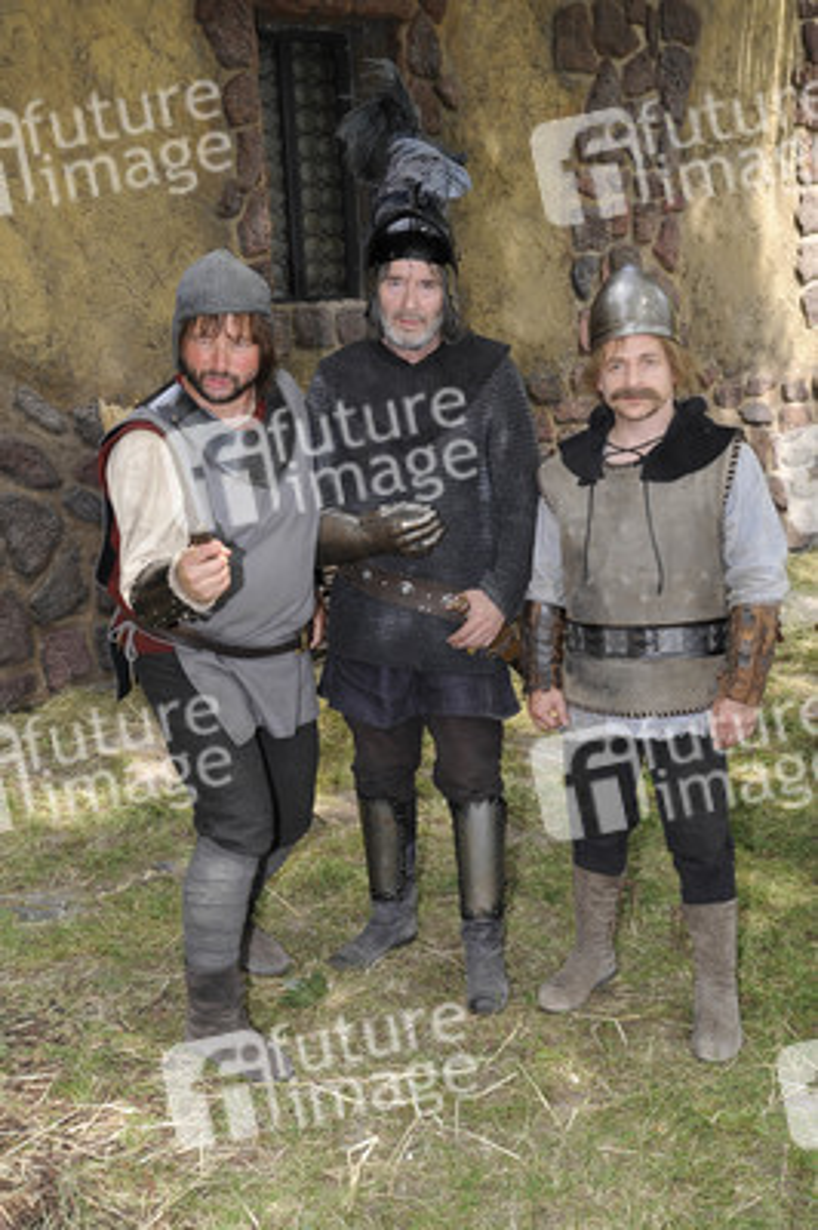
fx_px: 1536
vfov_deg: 43.6
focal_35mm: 45
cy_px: 615
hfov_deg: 29.8
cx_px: 409
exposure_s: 1/200
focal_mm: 45
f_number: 8
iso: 400
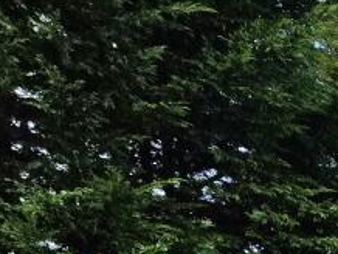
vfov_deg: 17.9
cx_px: 763
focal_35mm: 61
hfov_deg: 16.5
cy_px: 486
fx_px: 596
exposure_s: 1/333
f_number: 2.2
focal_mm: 2.2
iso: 50
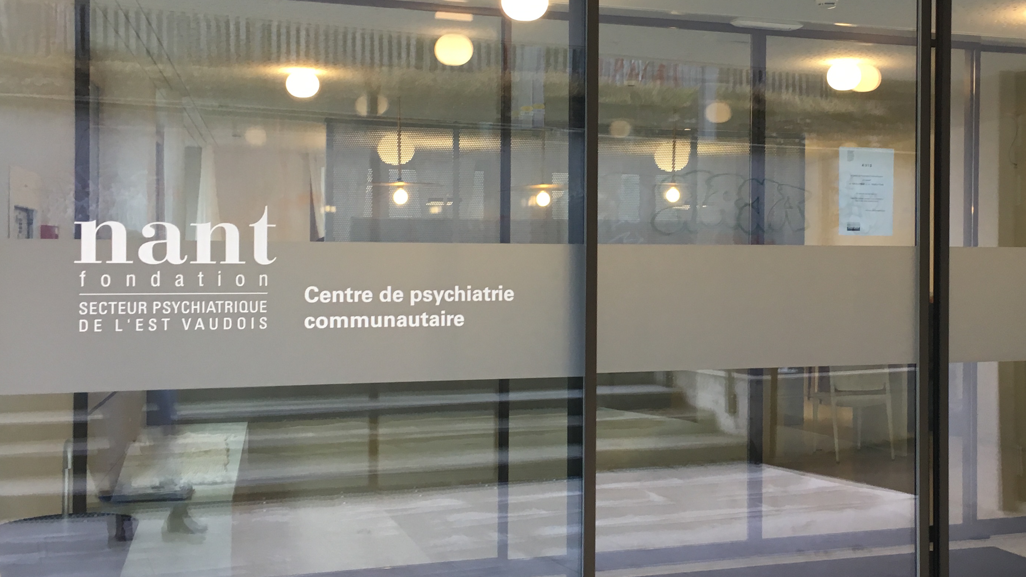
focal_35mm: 46
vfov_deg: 26.0
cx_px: 637
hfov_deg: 44.2
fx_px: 1252
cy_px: 263
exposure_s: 1/33
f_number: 2.2
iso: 32
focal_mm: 4.15
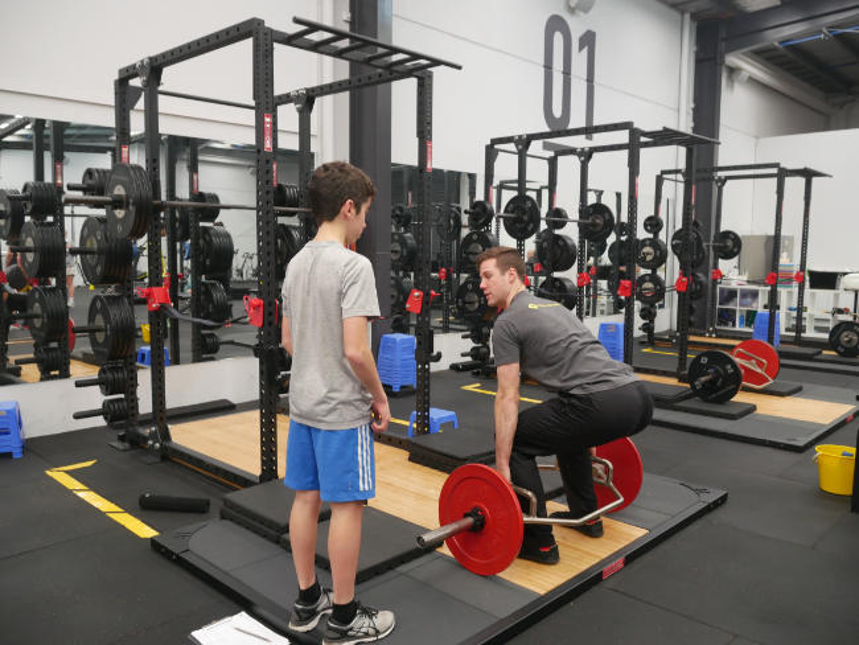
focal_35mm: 28
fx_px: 695
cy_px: 322
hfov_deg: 63.4
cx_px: 430
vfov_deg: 49.8
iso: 800
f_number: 4.7
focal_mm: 14
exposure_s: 1/80
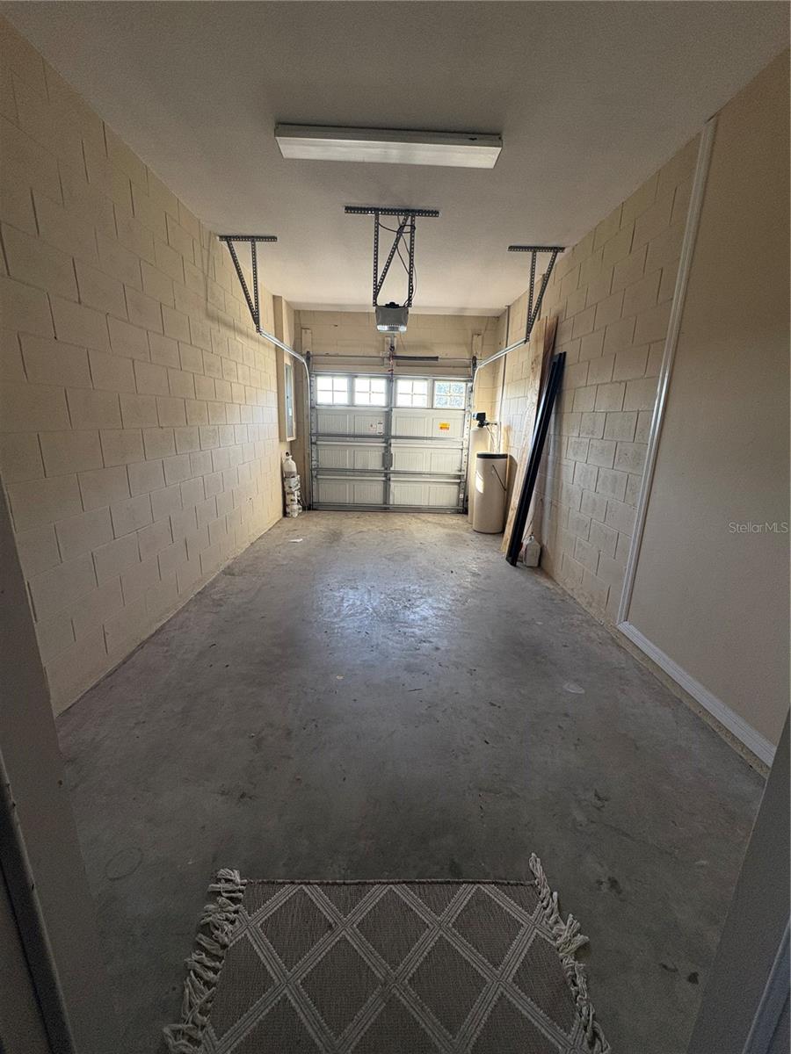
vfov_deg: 102.1
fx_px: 427
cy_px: 527
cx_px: 396
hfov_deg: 85.7
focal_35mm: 14
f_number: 2.2
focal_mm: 2.22
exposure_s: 1/99
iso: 200
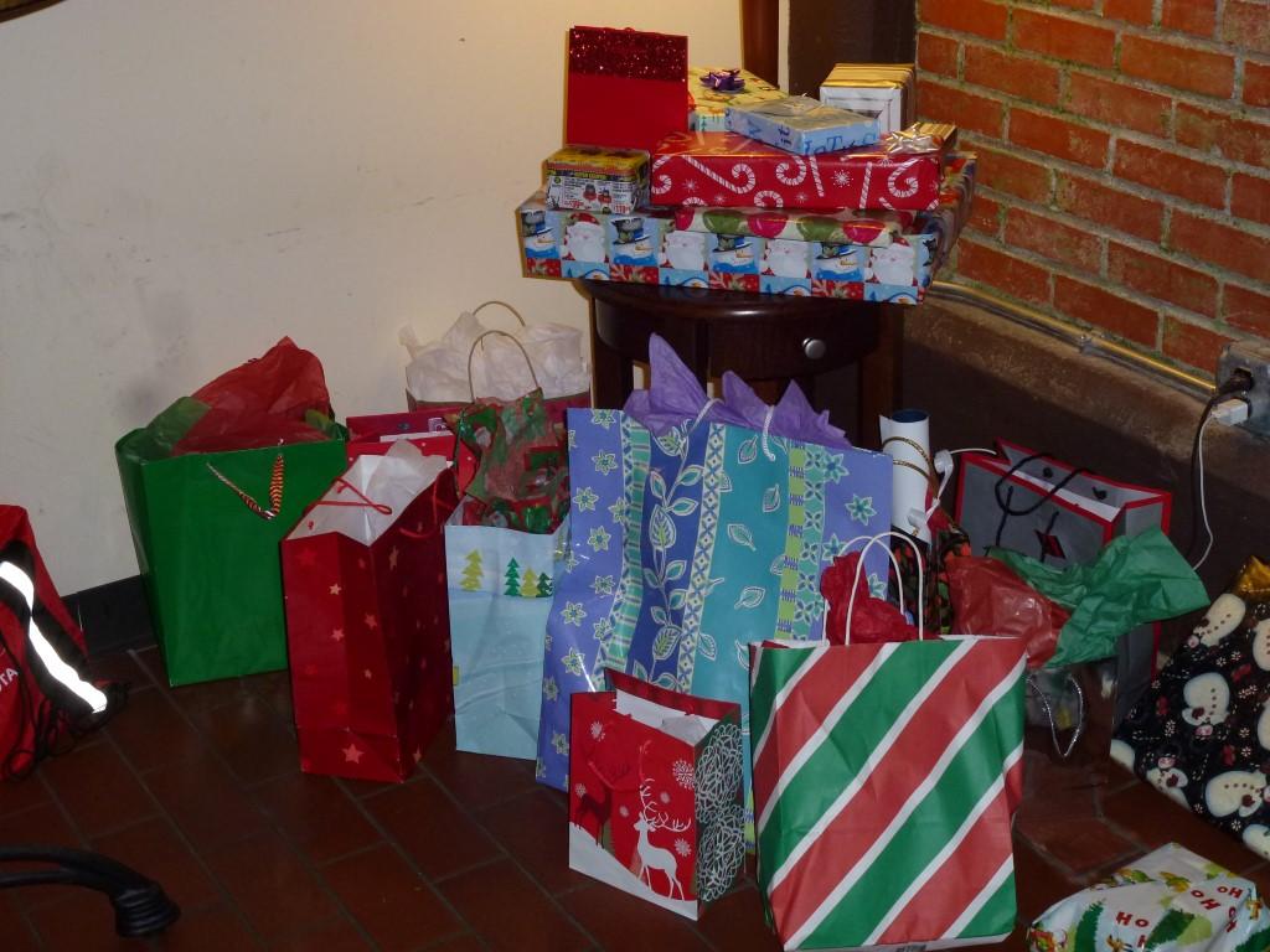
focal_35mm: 52
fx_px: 1908
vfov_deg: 28.0
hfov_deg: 36.8
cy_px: 476
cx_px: 635
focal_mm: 9.4
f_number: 4.3
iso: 250
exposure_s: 1/60
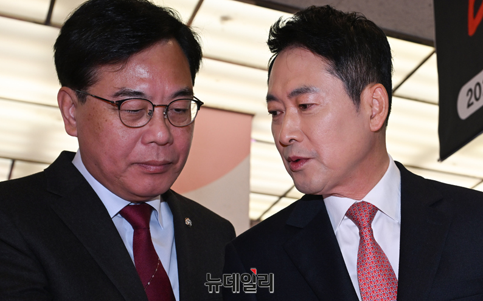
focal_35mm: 39
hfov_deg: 50.4
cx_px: 242
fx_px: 513
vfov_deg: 32.8
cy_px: 147
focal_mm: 38
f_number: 5.6
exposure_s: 1/320
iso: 500
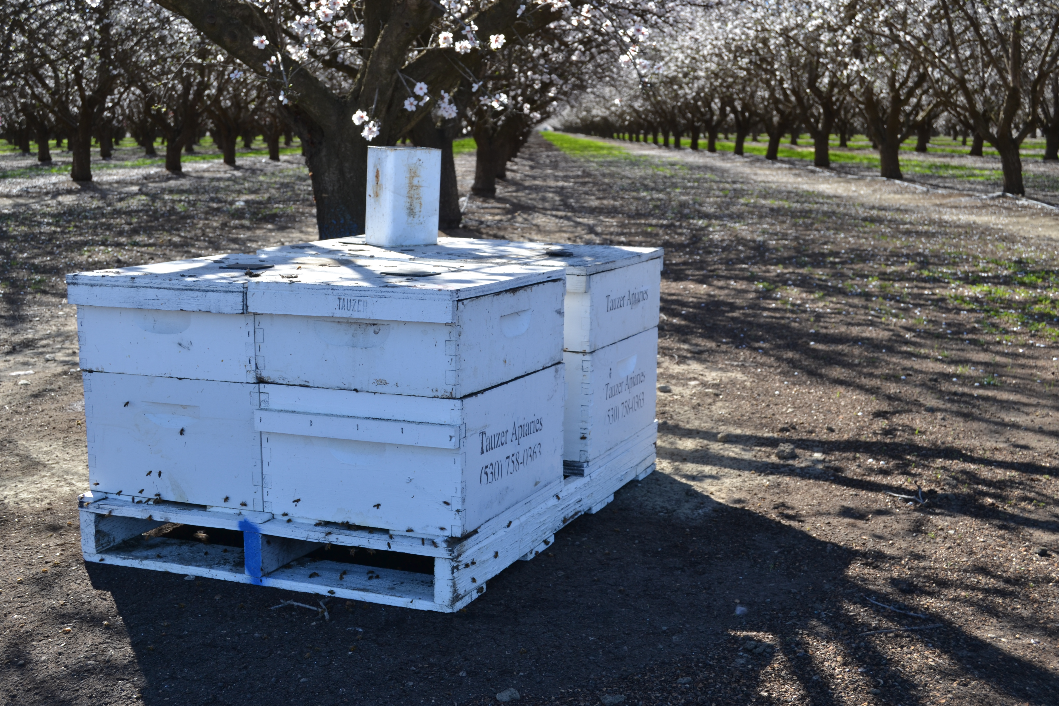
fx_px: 1324
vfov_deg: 29.9
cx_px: 530
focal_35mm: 45
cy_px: 353
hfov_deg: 43.6
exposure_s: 1/160
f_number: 6.3
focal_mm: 30
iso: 100
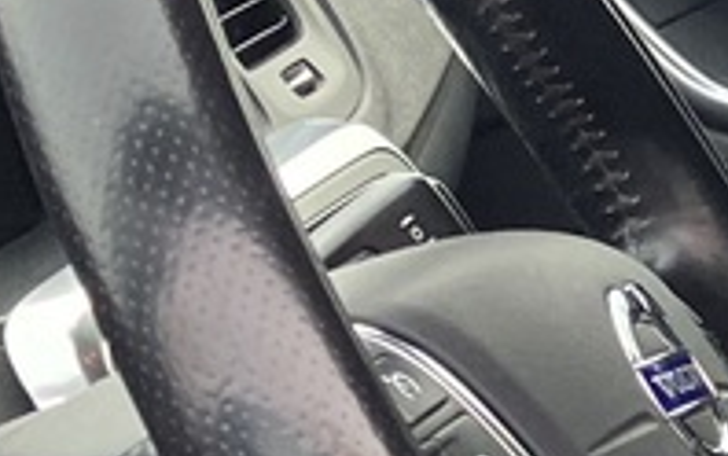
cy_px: 577
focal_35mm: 216
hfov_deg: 8.9
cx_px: 1629
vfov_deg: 6.0
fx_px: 4288
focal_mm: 3.99
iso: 64
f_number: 1.8
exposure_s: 1/121
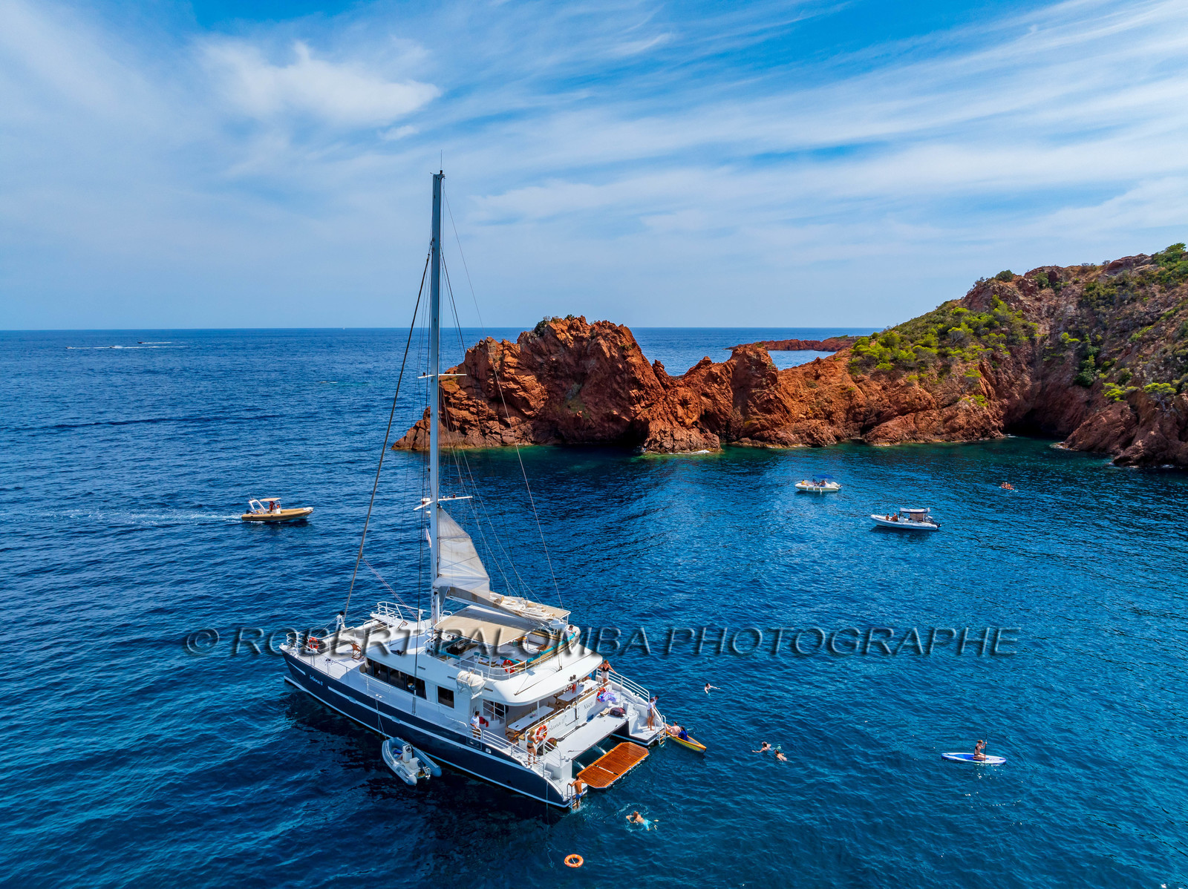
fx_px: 823
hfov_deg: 71.6
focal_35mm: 24
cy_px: 444
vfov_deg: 56.8
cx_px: 594
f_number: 11
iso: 100
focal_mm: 12.3
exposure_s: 1/200
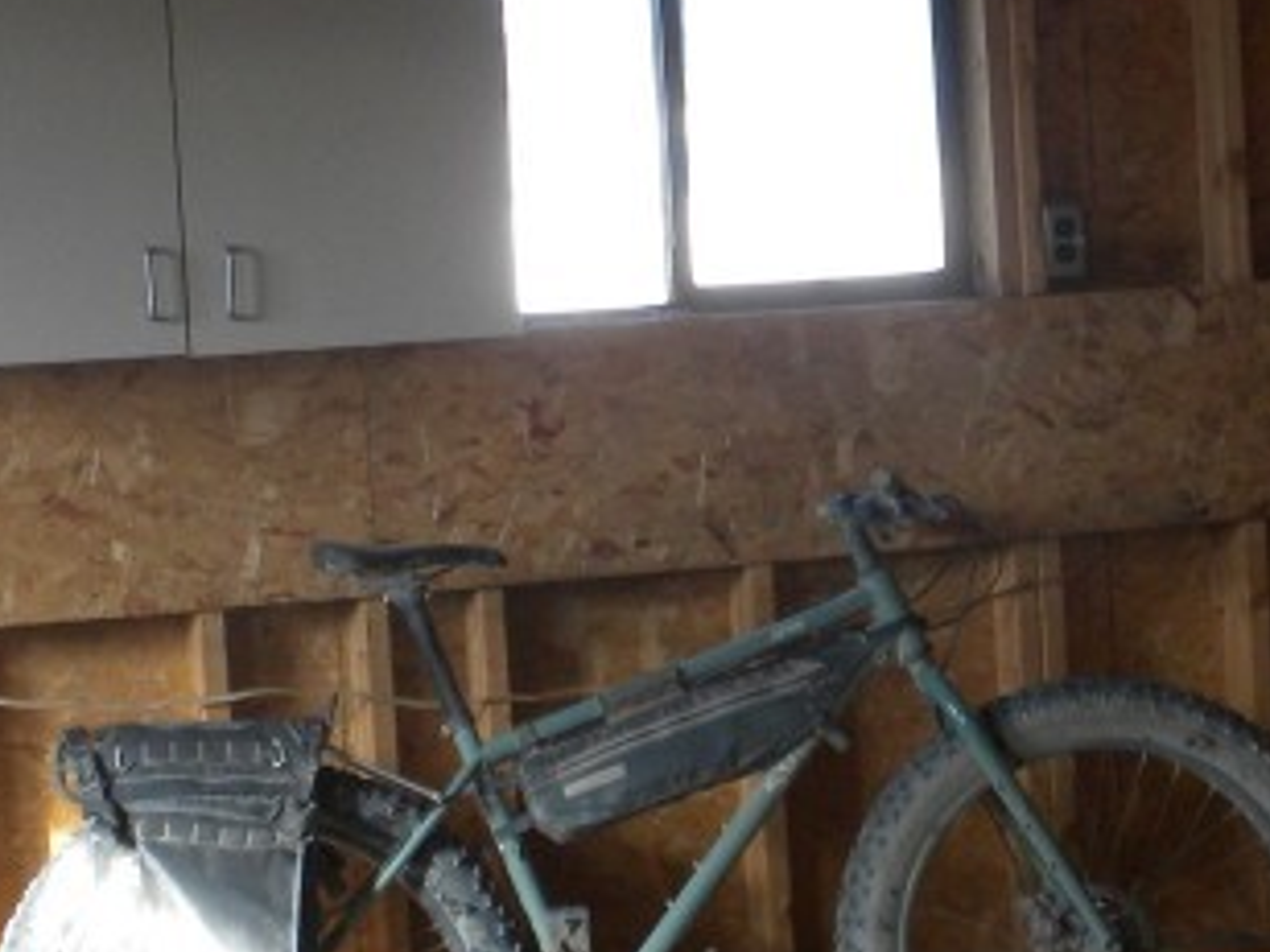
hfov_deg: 16.0
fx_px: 4513
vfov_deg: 12.0
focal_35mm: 123
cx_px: 829
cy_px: 462
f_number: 3.5
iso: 103
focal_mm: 6.6
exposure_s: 1/55.3
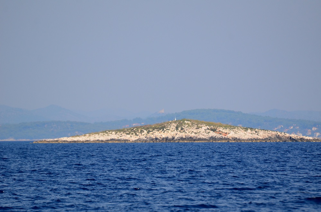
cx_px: 160
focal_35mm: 405
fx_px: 3603
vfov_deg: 3.4
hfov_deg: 5.1
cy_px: 106
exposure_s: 1/2000
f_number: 5.6
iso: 400
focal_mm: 270
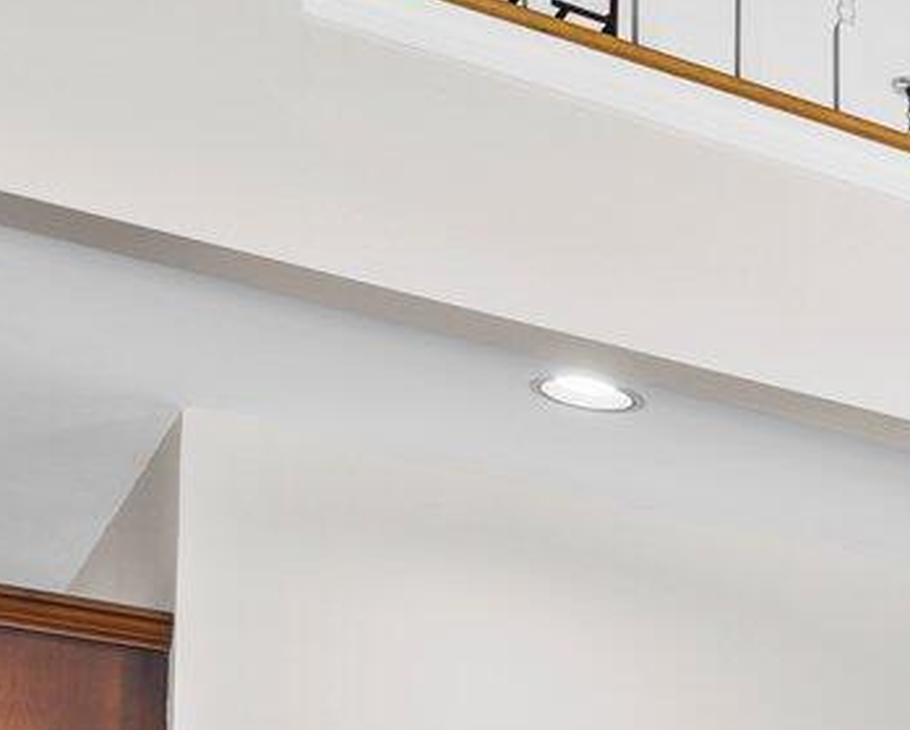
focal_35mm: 88
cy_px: 1420
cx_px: 2115
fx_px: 2373
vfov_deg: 14.7
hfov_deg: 14.8
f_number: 4
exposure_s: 1/1.25
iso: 200
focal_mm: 16
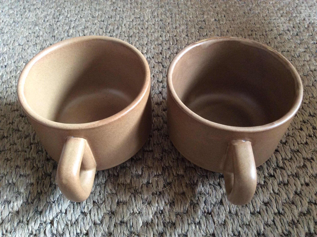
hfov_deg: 56.9
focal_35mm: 32
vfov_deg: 44.1
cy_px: 118
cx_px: 158
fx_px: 293
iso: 160
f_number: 2.4
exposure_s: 1/25
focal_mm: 3.3
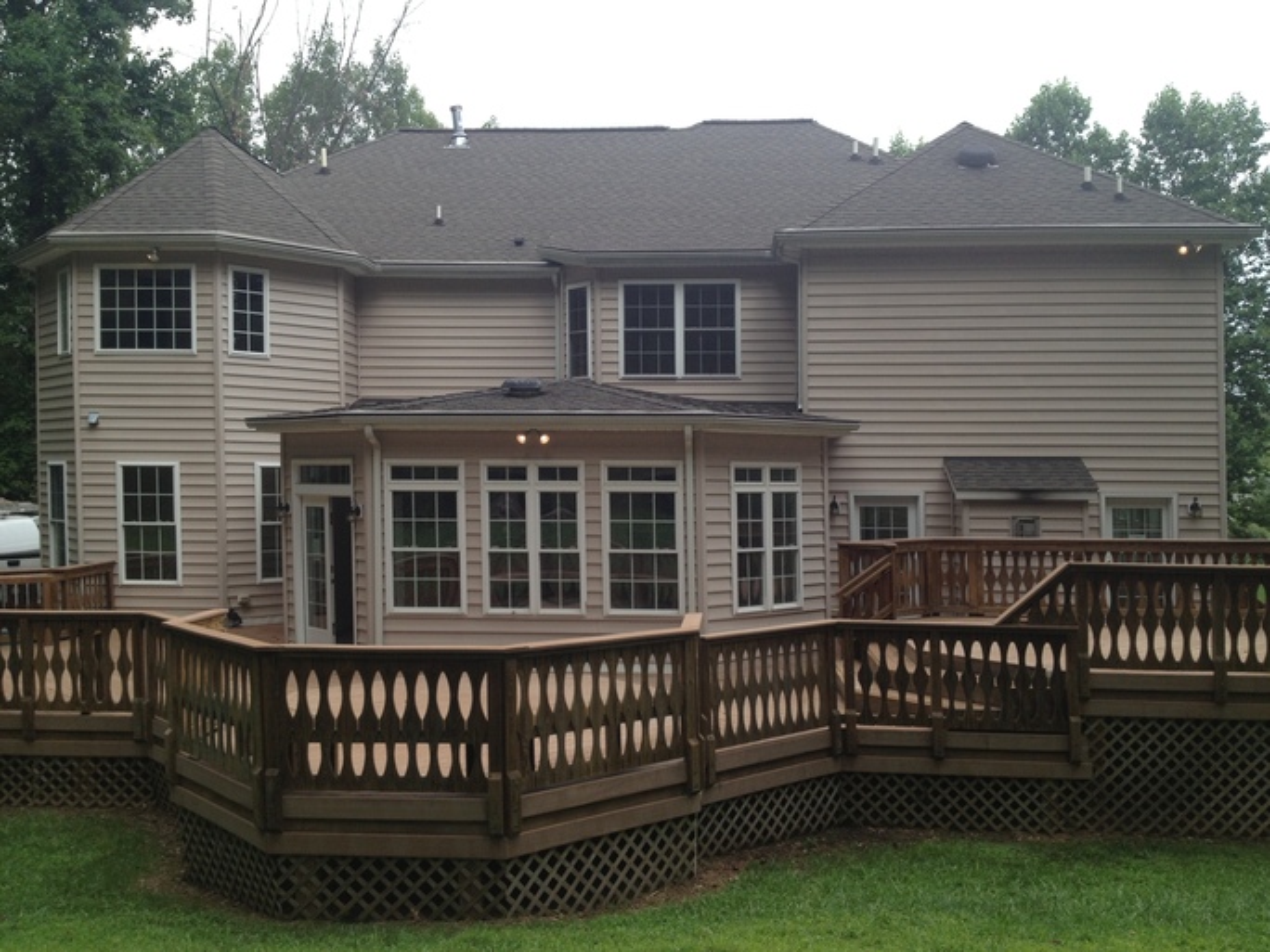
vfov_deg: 40.7
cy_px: 476
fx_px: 1284
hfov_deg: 52.6
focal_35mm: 35
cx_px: 635
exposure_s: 1/506
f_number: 2.4
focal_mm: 4.28
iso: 50
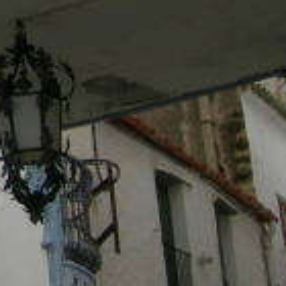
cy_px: -190
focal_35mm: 192
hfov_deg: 8.4
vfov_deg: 8.8
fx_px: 1795
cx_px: -386
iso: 50
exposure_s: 1/150
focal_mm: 7.8
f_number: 4.8
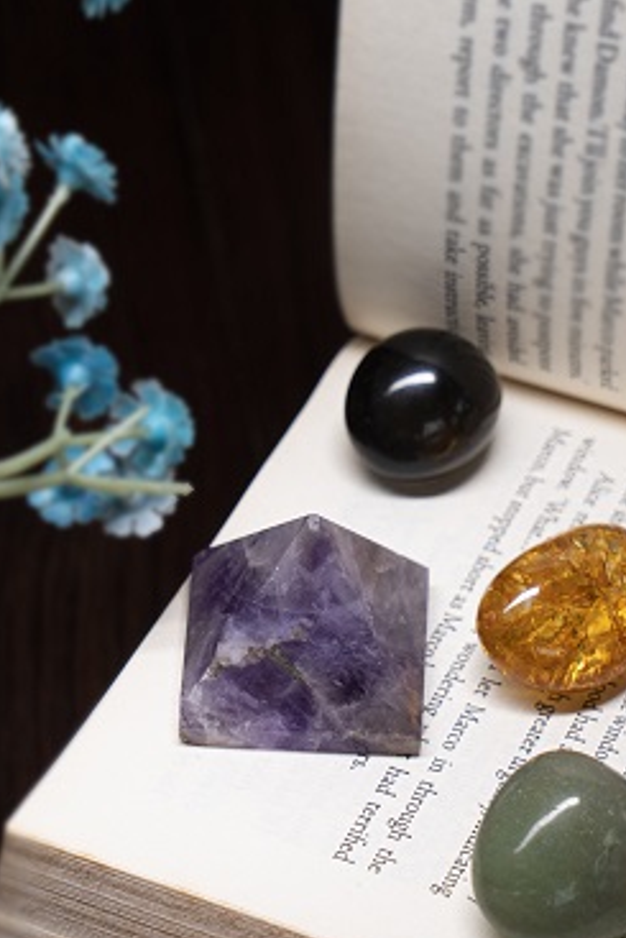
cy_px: 507
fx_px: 3231
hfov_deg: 11.1
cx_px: 406
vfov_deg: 16.5
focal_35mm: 124
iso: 1000
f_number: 8
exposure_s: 1/250
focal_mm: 70
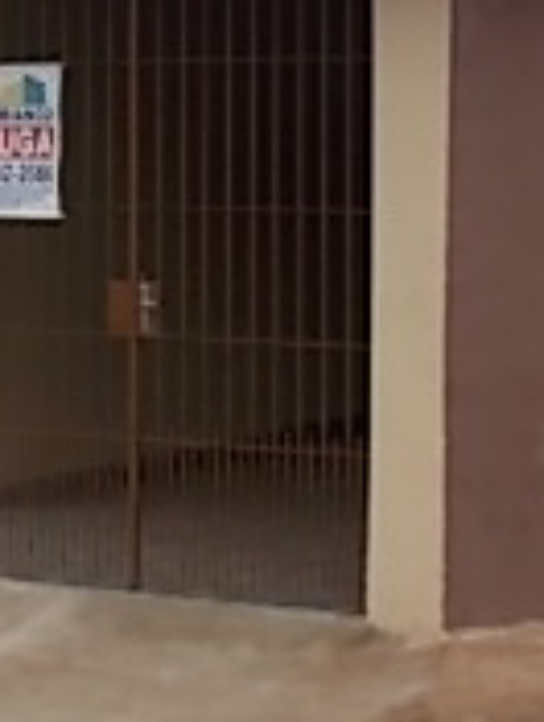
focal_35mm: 124
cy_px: 165
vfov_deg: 15.8
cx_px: 99
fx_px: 2589
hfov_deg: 11.9
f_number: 3.4
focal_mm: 6.1
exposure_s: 1/250
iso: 80
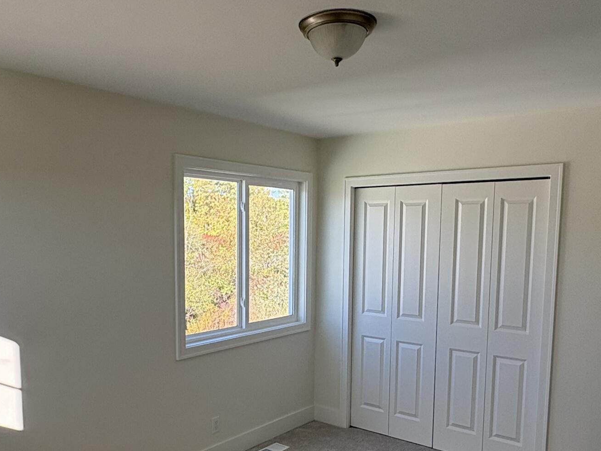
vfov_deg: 43.6
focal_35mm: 32
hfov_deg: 56.8
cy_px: 292
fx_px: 555
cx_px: 277
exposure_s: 1/316
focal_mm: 2.22
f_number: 2.2
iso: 64
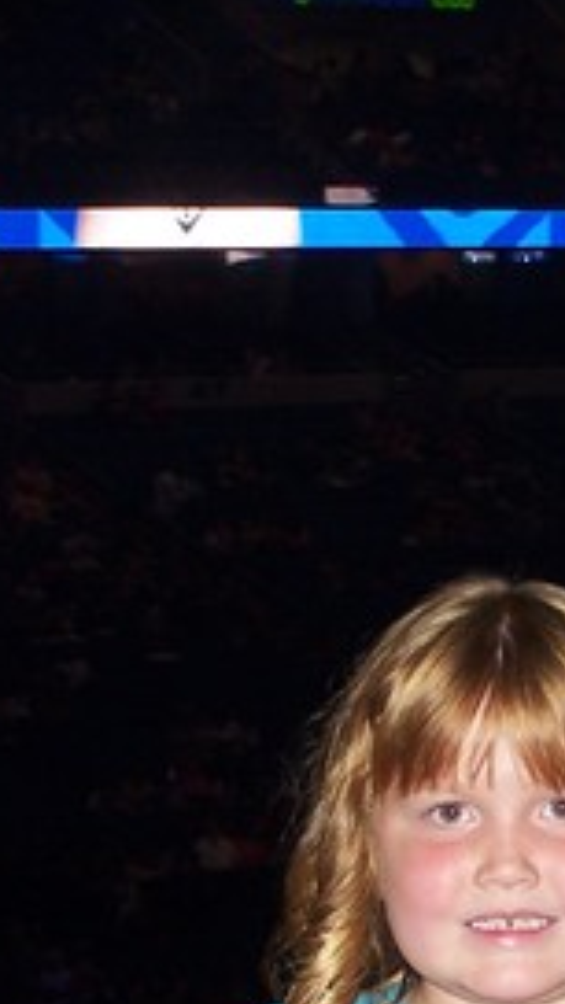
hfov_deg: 7.1
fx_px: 4581
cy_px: 875
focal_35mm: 172
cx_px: 425
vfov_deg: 12.4
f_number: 3.2
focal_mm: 11.1
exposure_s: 1/60
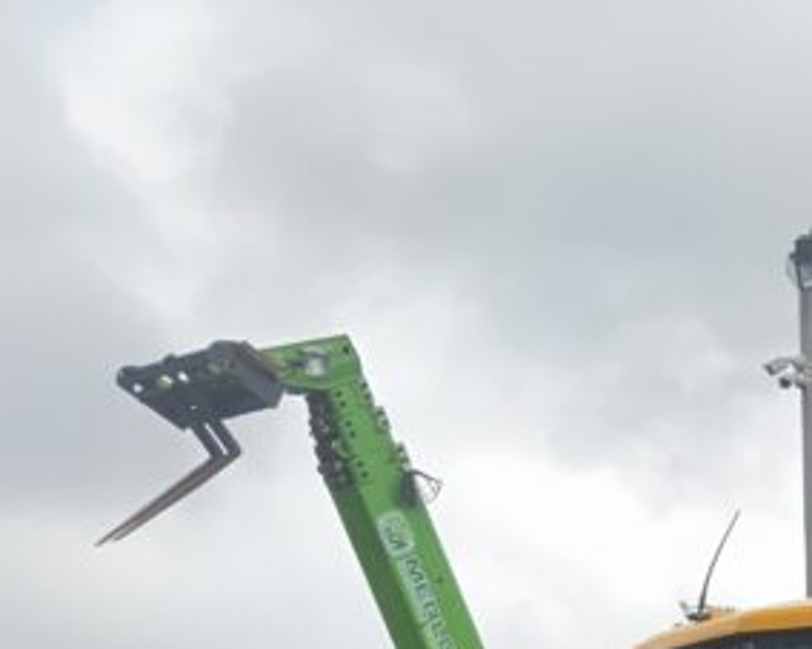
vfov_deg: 13.9
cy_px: 1046
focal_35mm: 102
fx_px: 2450
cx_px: 1407
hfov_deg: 16.2
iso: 16
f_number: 1.8
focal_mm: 3
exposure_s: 1/174
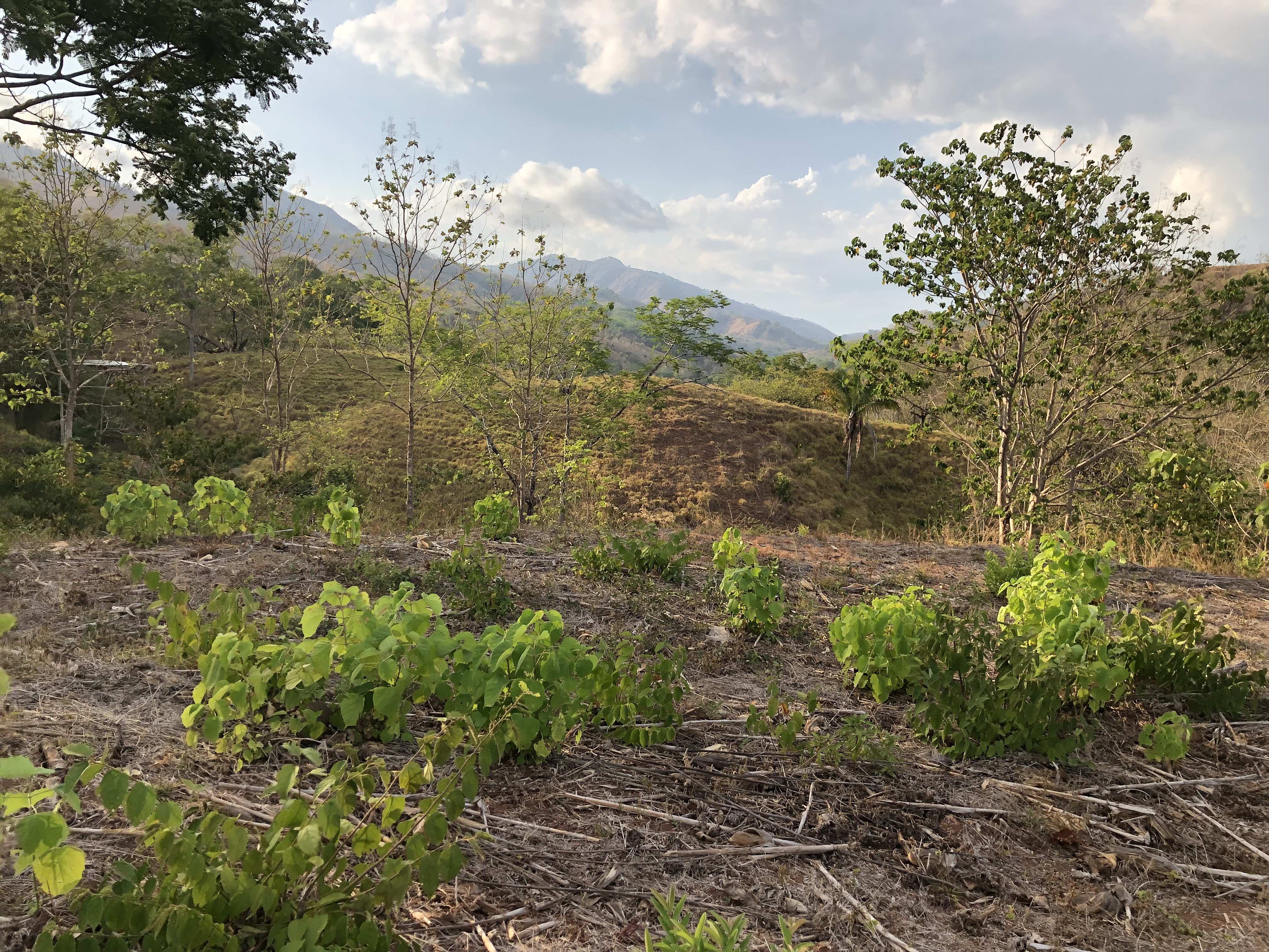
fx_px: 1026
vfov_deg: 49.7
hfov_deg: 63.4
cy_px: 476
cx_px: 634
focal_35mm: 28
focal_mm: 4
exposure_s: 1/1116
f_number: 1.8
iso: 20
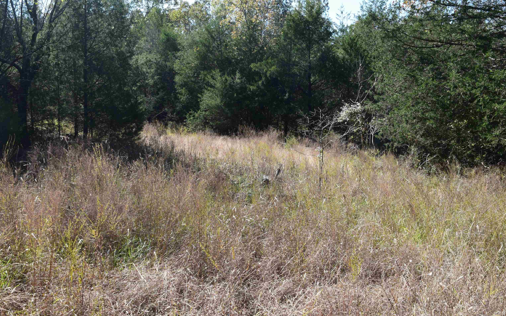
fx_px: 469
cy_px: 165
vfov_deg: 37.3
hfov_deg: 56.7
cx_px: 255
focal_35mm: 34
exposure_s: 1/250
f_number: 10
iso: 400
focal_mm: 22
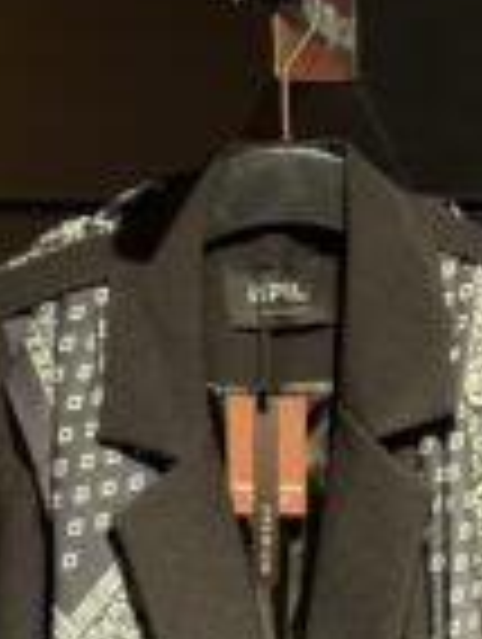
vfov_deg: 14.3
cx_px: 595
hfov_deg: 10.8
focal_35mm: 135
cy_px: 702
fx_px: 2499
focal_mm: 6.76
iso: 125
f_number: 1.78
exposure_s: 1/50
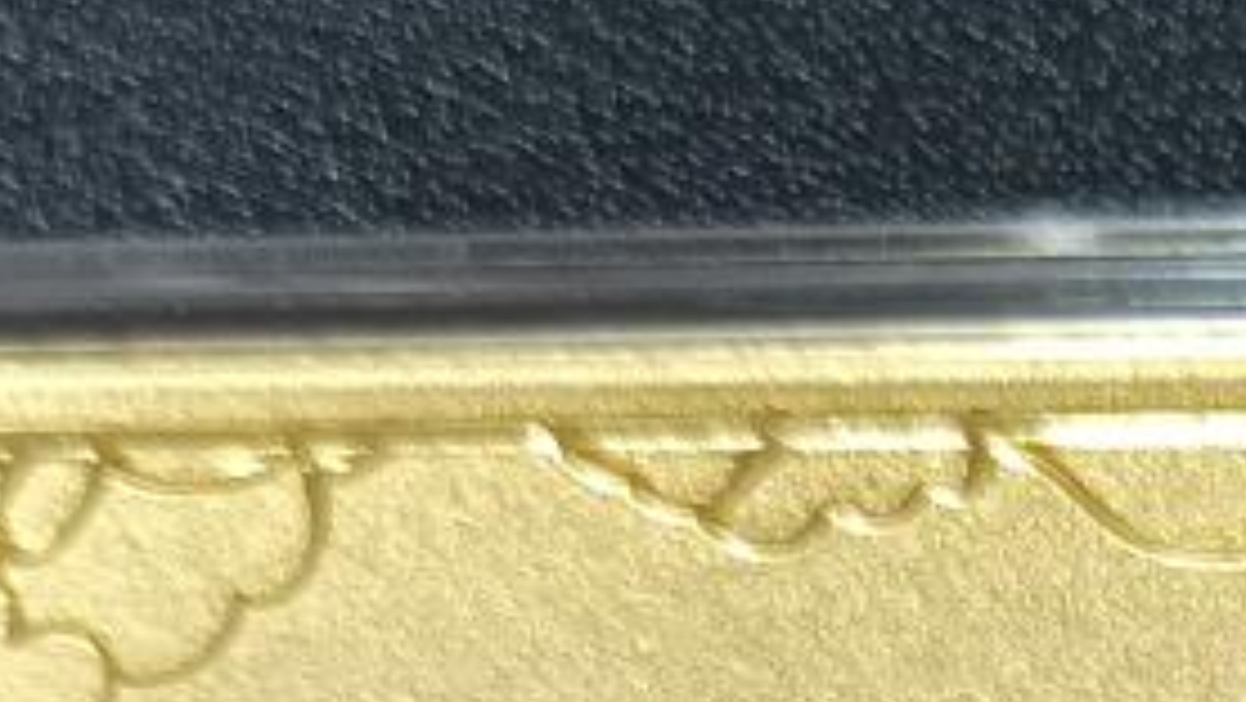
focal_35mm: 132
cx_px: 1759
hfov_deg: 15.3
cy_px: 1868
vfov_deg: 8.2
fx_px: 4362
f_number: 1.7
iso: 1206
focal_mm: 5.31
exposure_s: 1/50
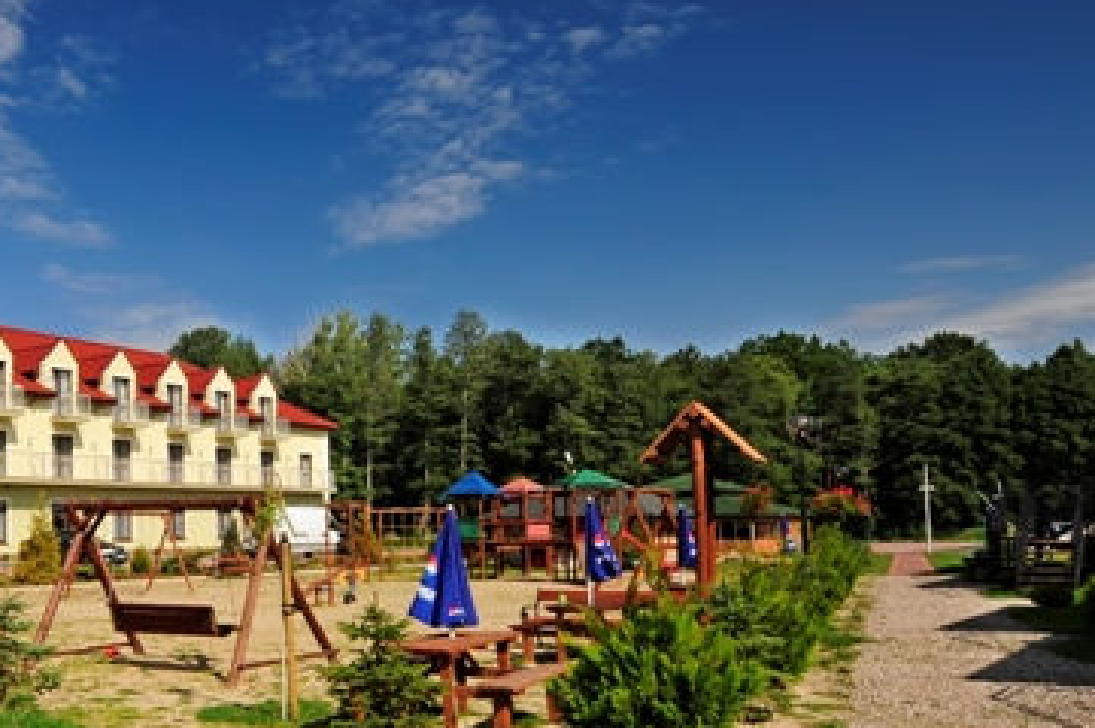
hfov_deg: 49.3
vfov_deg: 36.5
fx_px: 1094
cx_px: 184
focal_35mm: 36
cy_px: 469
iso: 200
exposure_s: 1/80
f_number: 14
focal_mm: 12
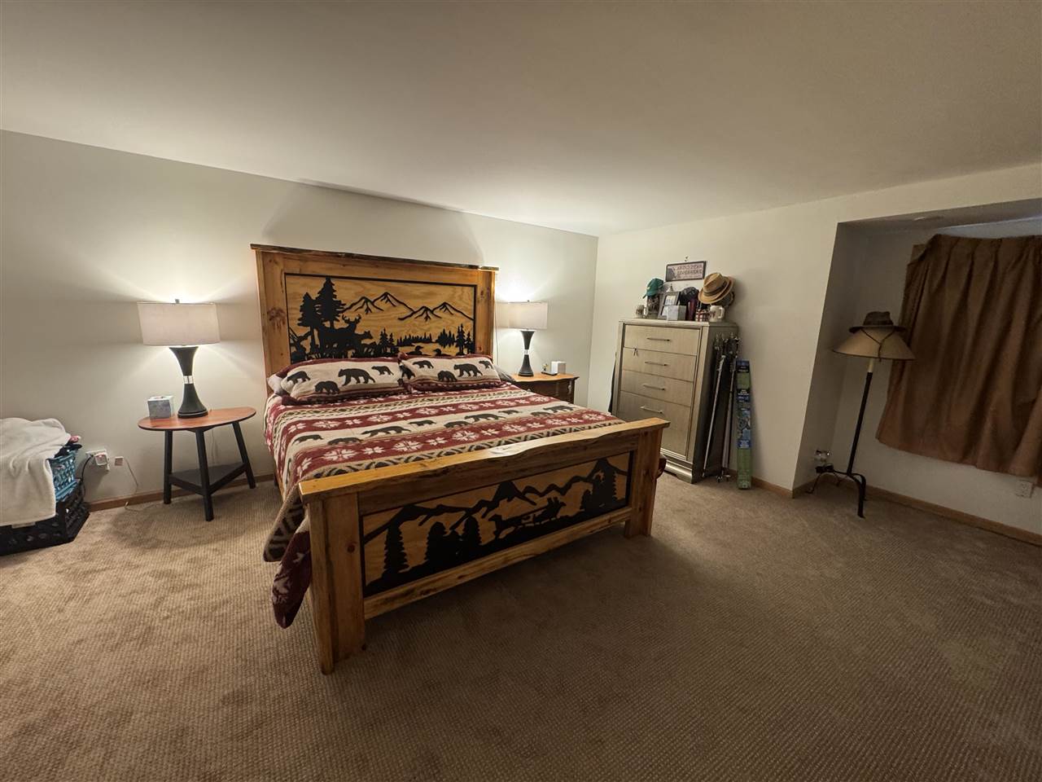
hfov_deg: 102.1
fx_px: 421
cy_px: 391
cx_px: 521
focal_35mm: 14
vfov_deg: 85.7
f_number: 2.2
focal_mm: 2.22
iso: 250
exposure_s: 1/60
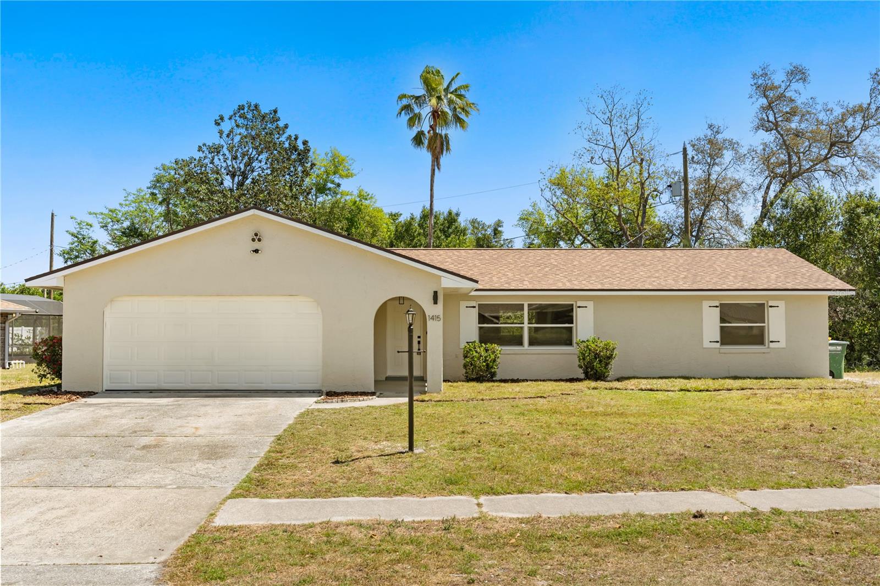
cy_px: 293
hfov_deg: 54.4
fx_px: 855
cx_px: 440
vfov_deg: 37.8
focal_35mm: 35
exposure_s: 1/800
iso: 500
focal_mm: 35
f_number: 7.1
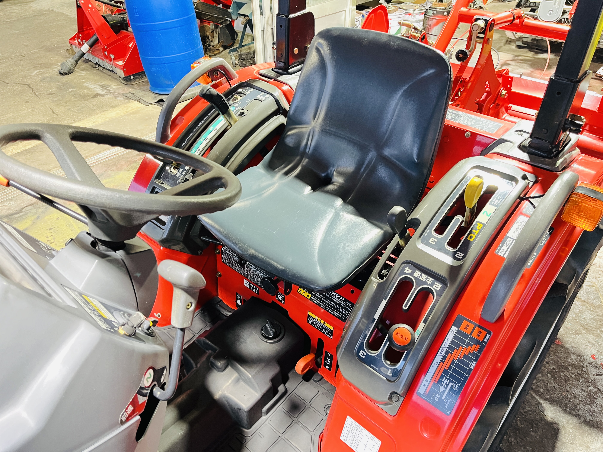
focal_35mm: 26
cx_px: 302
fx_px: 453
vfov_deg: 53.1
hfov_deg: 67.3
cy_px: 226
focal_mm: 5.1
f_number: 1.6
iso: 500
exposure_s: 1/30
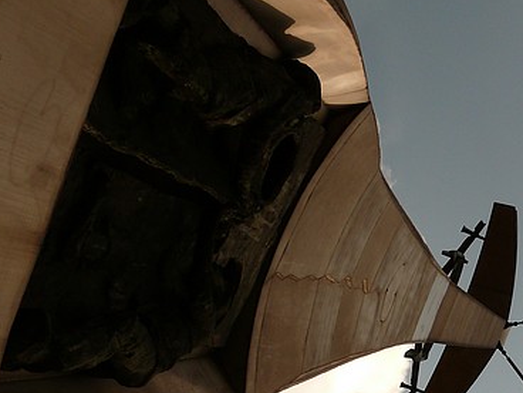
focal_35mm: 76
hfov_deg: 24.5
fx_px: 1148
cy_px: 369
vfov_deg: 19.0
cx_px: 523
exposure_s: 1/250
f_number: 5
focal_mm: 7.4
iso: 100
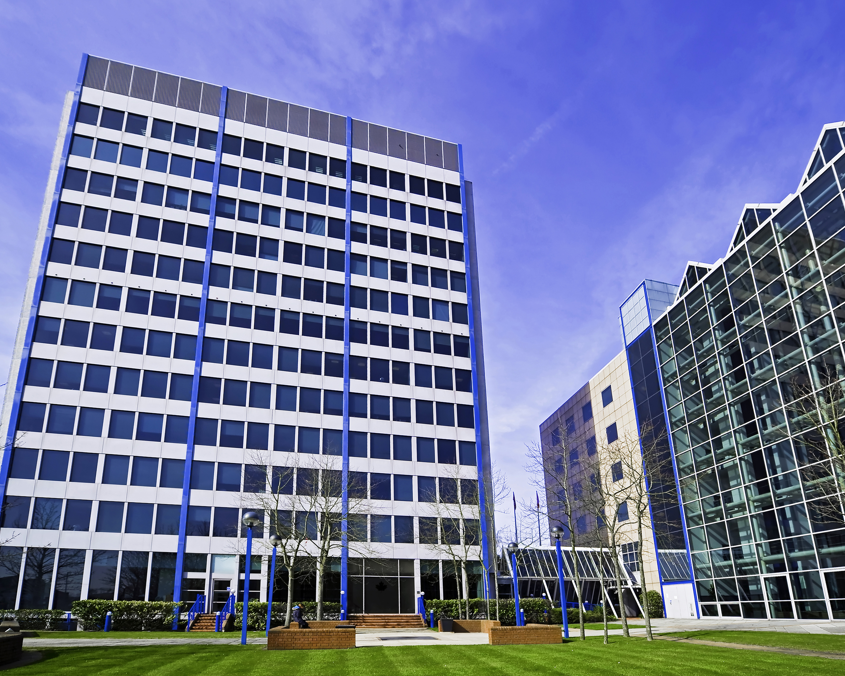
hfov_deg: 92.9
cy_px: 339
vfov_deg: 80.4
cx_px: 459
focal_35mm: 16
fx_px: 400
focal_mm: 14
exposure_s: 1/3200
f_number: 3.5
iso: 200
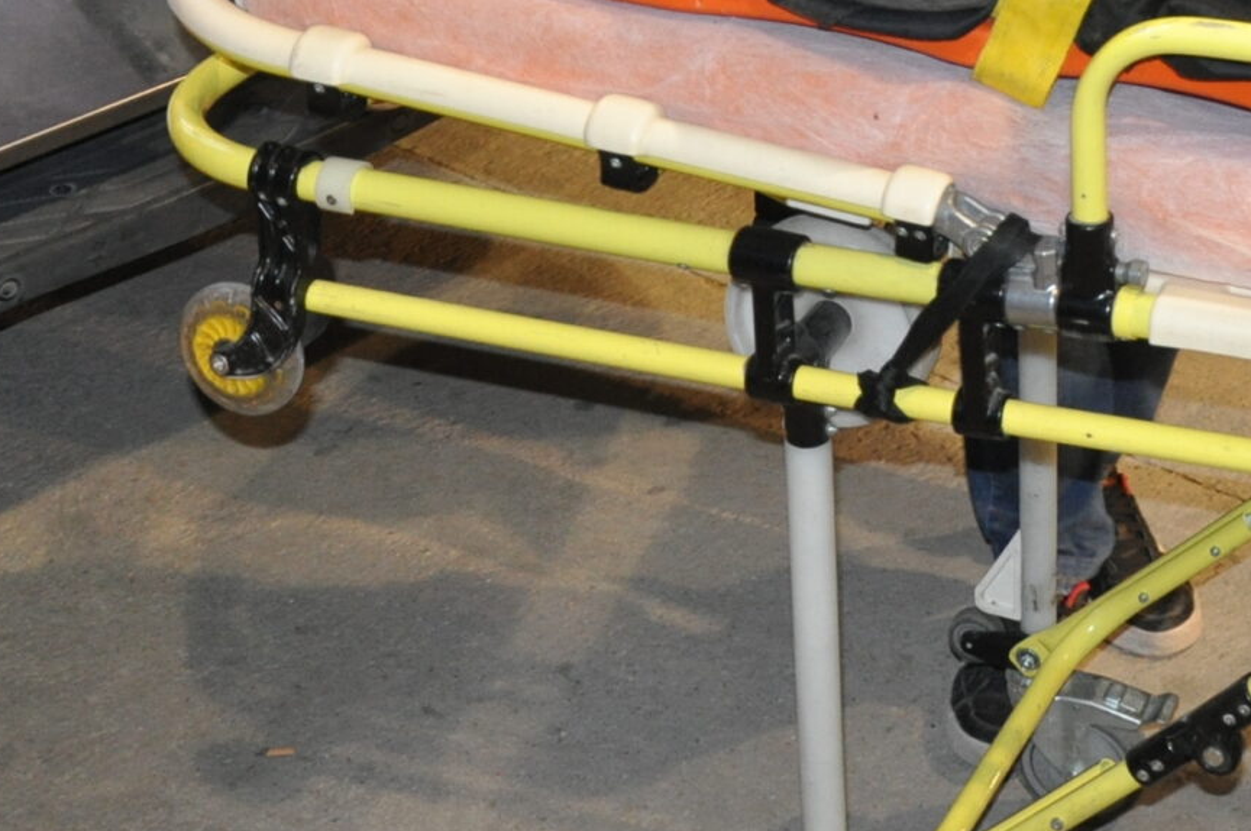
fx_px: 2777
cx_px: 1208
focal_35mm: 80
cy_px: -194
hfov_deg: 24.4
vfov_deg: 16.3
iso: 800
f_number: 3.5
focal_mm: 18
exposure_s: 1/60
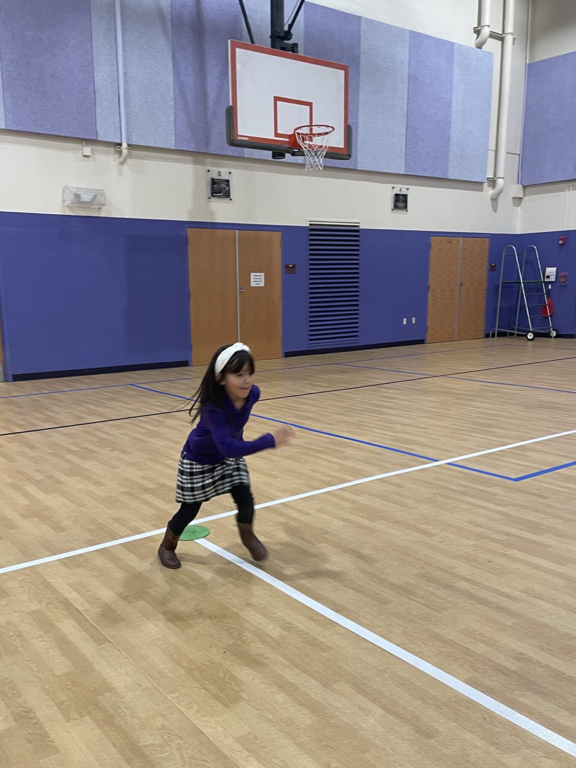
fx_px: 688
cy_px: 413
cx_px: 247
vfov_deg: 58.3
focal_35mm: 31
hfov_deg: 45.3
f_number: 1.6
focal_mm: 4.2
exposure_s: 1/60
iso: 80
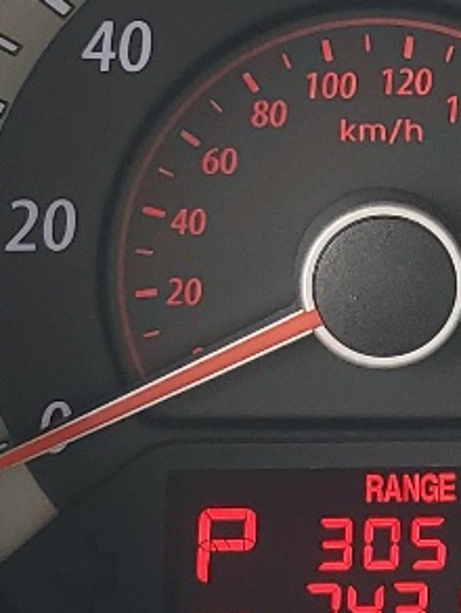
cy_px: -29
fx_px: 2520
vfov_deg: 13.7
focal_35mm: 142
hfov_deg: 10.4
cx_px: 440
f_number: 1.5
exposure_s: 1/137
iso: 50
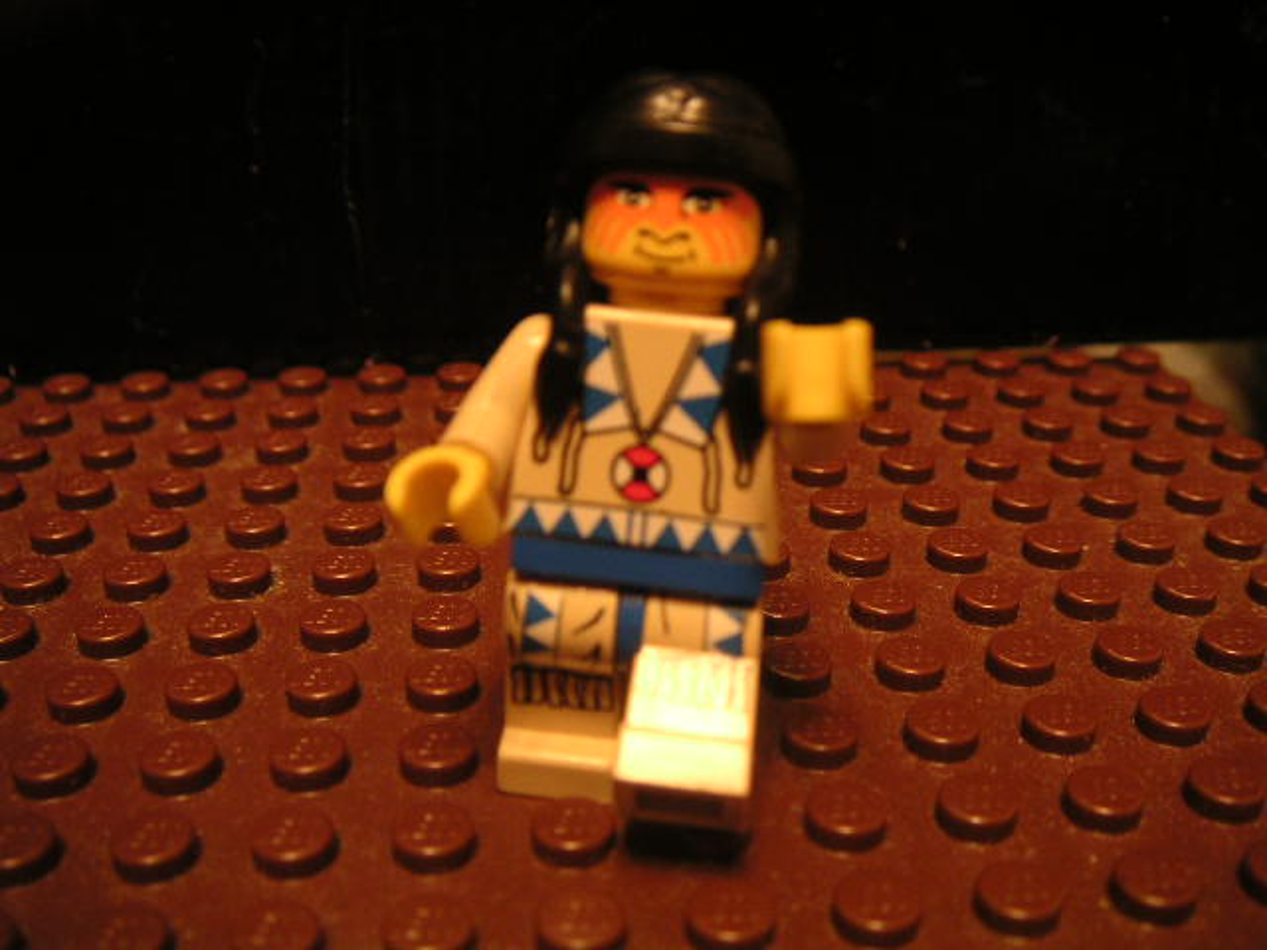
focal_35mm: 38
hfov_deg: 49.0
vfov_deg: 37.7
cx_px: 634
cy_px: 475
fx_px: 1391
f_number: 2.8
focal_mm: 6
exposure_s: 1/3
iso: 100
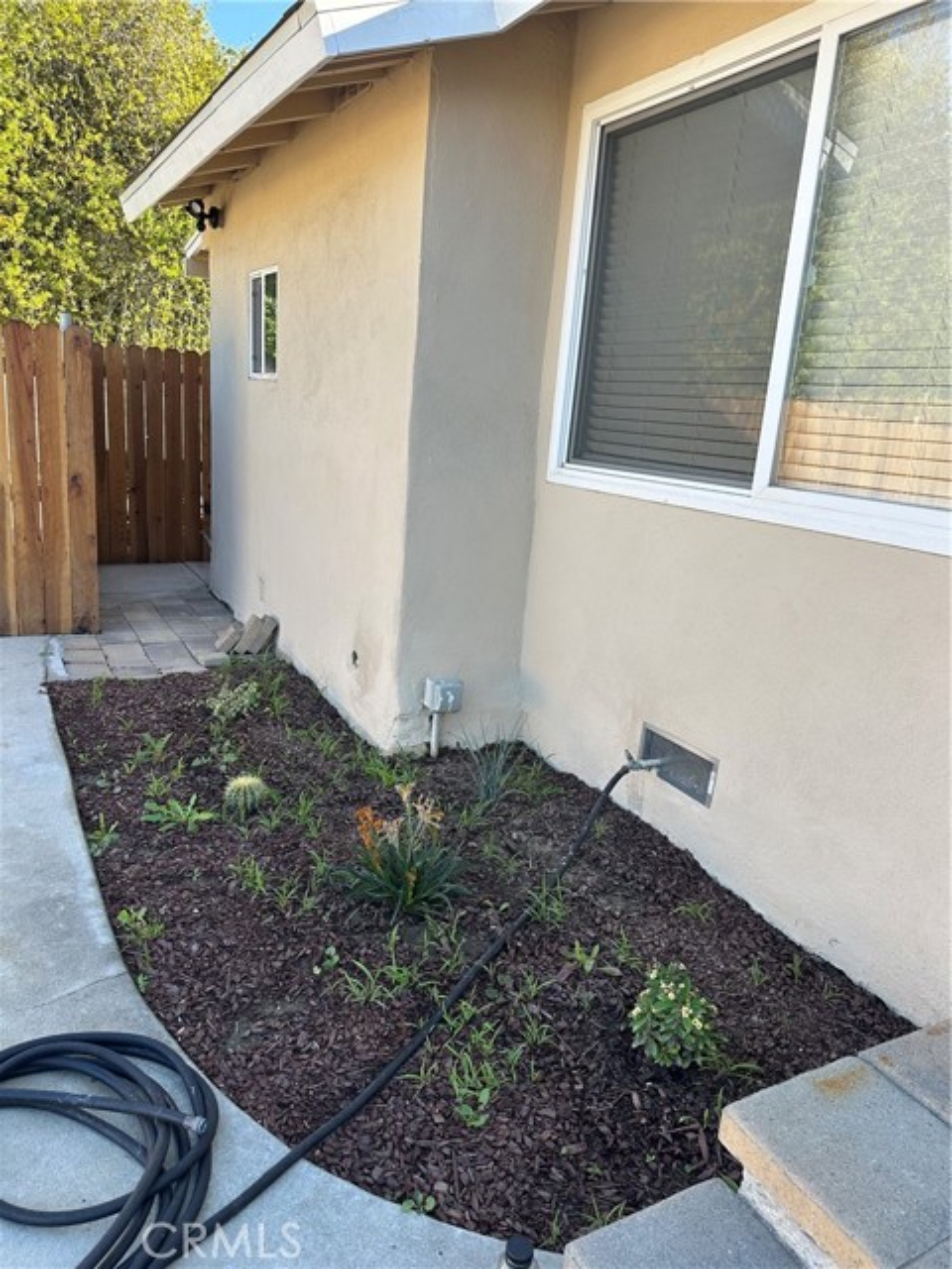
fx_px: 880
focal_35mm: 24
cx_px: 476
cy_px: 634
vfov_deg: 71.6
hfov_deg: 56.8
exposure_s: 1/634
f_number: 1.78
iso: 80
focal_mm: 6.86
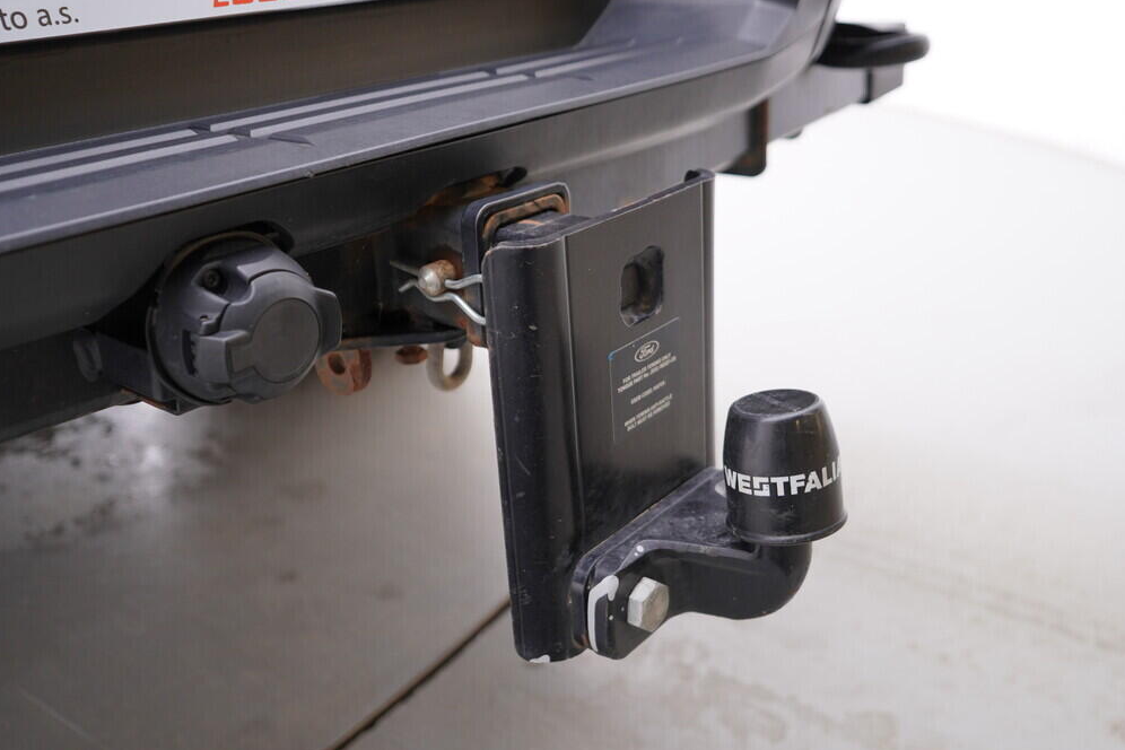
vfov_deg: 35.9
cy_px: 383
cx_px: 570
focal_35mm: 37
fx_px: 1156
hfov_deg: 51.9
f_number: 2.8
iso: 160
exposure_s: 1/40
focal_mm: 24
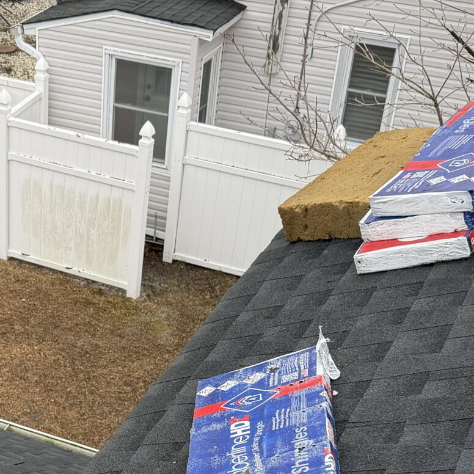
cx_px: 35
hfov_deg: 23.9
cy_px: 494
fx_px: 1084
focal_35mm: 70
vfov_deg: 23.4
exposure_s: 1/715
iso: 80
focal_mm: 6.76
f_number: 1.78
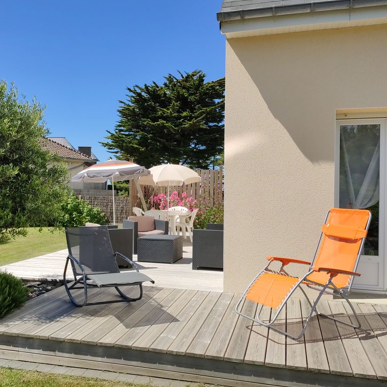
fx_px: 417
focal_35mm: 33
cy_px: 188
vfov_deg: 49.7
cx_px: 164
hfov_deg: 49.6
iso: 112
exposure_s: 1/2305
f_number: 1.75
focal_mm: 4.75
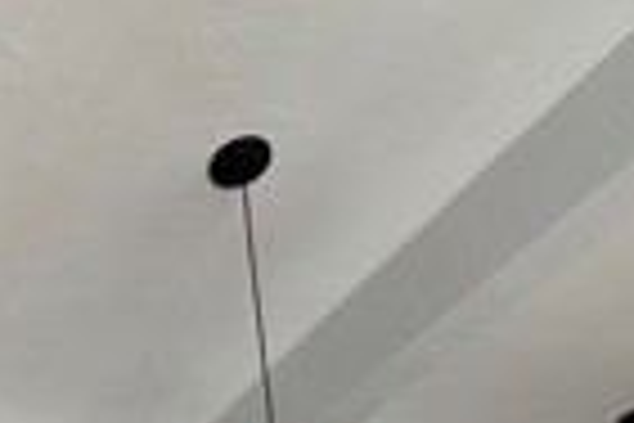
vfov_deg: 14.3
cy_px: 999
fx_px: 1162
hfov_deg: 28.9
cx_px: 27
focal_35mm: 66
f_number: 2.2
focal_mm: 2.22
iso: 64
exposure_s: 1/120
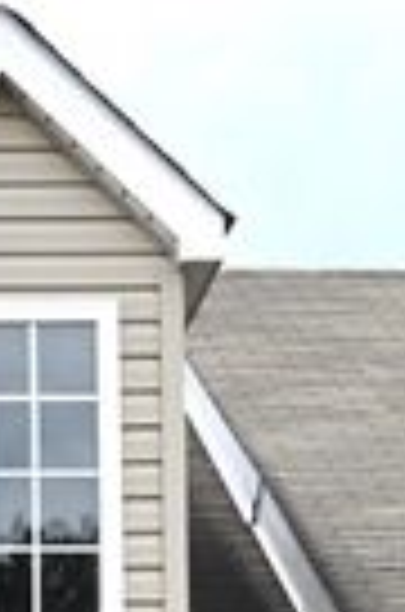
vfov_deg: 8.6
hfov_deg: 5.7
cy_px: 968
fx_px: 3952
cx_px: -522
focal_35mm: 233
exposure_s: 1/8000
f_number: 4
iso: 1400
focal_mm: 42
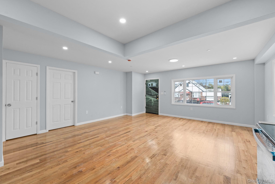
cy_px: 92
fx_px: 107
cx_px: 138
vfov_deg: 81.2
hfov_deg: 104.3
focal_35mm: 14
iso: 1600
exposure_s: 1/15
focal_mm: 14
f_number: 10
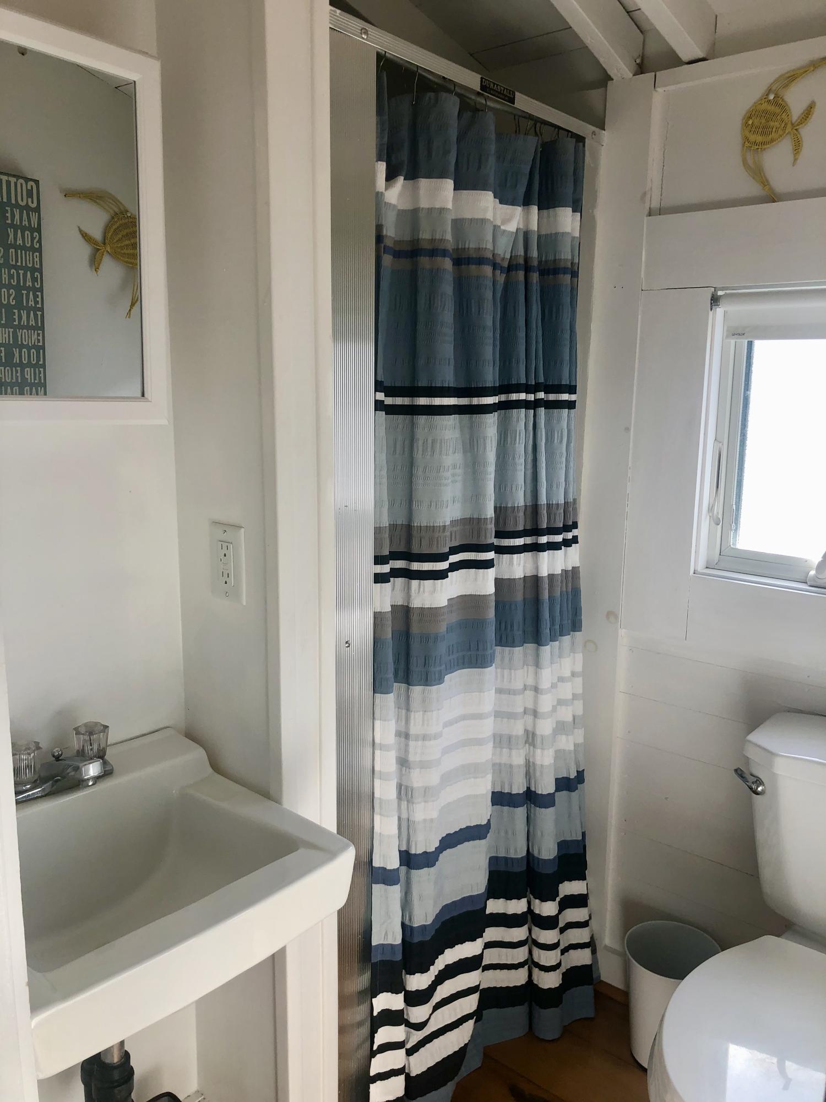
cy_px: 551
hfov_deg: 49.7
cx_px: 413
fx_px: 891
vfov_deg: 63.4
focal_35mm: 28
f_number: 1.8
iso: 32
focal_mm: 4
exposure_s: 1/120
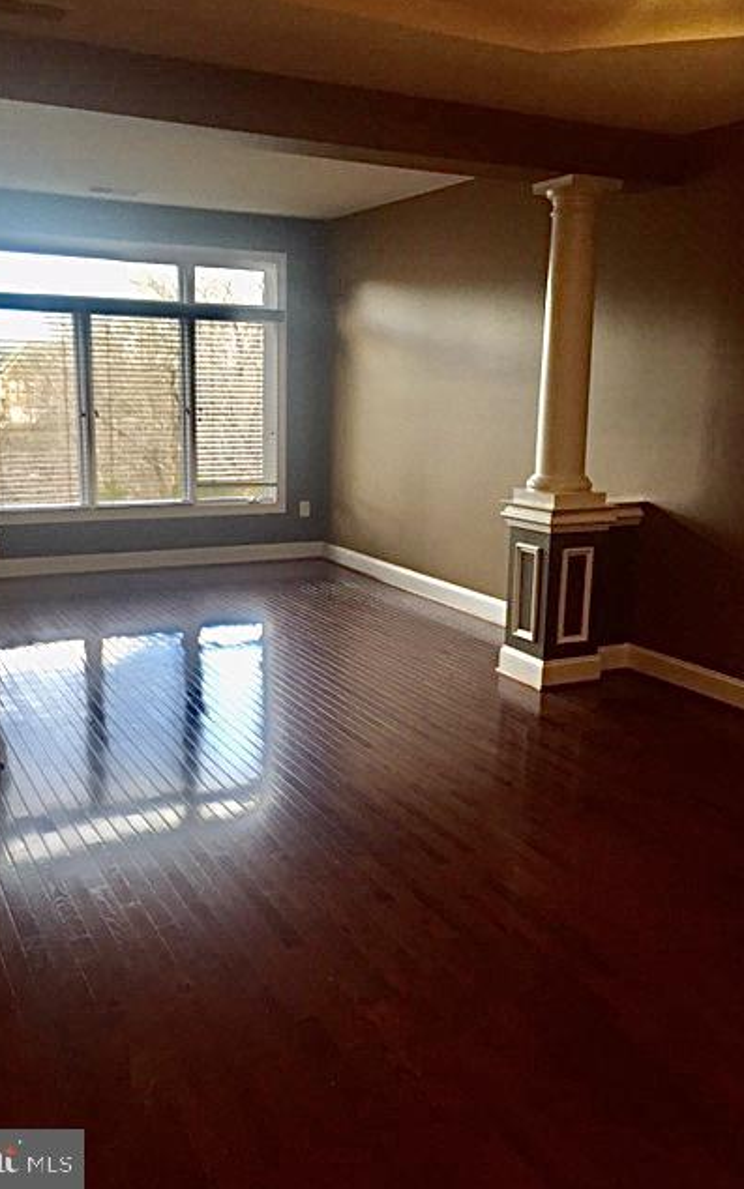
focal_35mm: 31
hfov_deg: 40.6
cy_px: 594
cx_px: 339
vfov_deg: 61.2
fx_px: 1005
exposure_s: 1/40
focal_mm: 4.15
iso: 32
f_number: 2.2
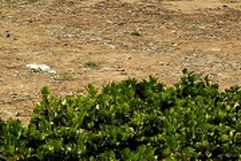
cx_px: -450
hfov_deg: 11.0
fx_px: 890
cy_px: -247
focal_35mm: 133
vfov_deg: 9.1
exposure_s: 1/320
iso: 100
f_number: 8
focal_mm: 20
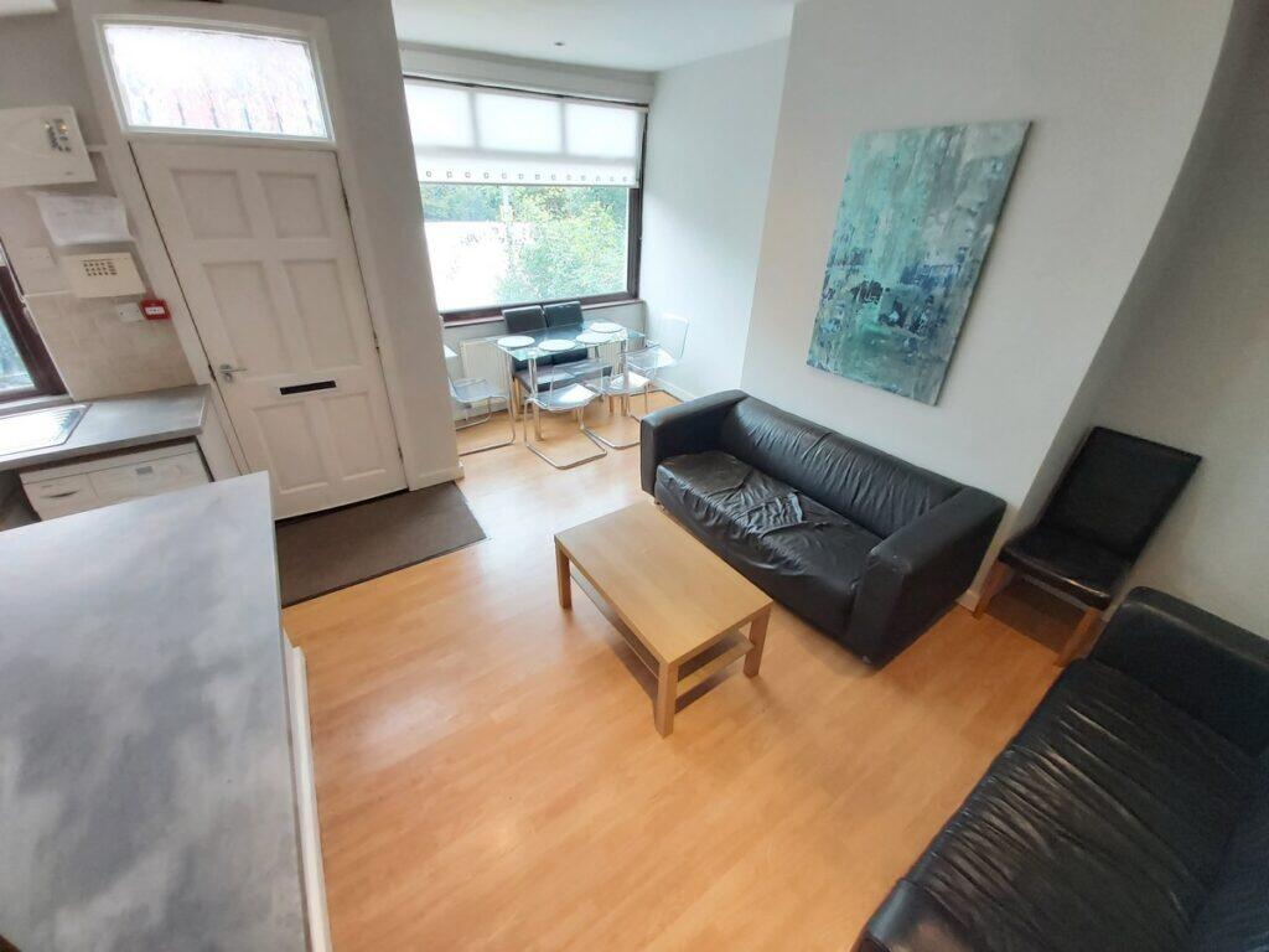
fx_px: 440
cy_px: 476
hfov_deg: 110.5
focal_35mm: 12
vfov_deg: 94.5
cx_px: 634
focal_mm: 1.42
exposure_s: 1/33
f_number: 2.2
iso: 250
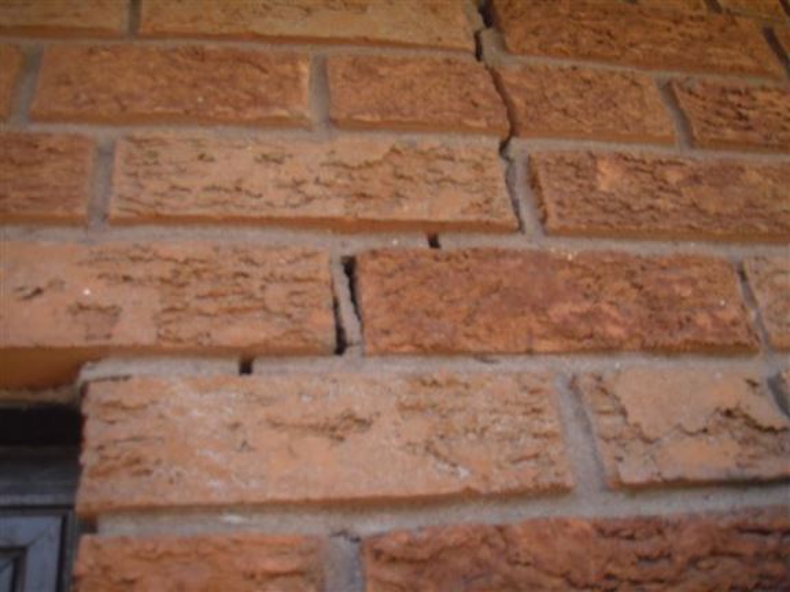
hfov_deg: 49.0
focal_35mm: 38
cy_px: 296
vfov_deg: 37.7
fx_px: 867
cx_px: 395
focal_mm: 6.7
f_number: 3.5
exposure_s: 1/100
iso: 100
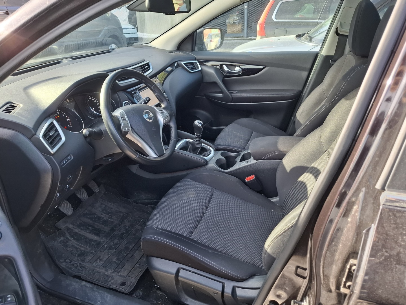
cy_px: 152
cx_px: 203
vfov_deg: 58.9
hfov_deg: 73.9
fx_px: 270
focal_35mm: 23
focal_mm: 5.54
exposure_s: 1/100
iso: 50
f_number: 1.8
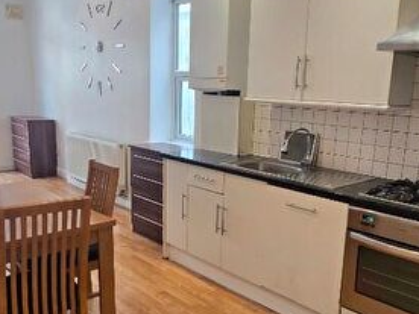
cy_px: 187
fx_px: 399
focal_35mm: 33
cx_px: 238
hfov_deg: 55.2
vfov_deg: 42.8
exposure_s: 1/50
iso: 64
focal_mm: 2.2
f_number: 2.2
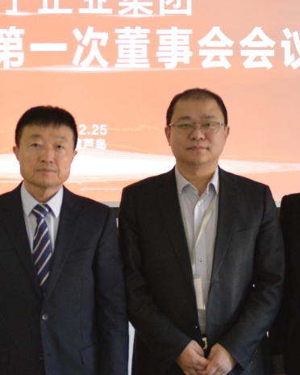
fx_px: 1421
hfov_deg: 12.0
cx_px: 72
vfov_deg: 15.0
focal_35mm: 128
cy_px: 146
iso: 6400
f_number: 2.8
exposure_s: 1/400
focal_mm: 50
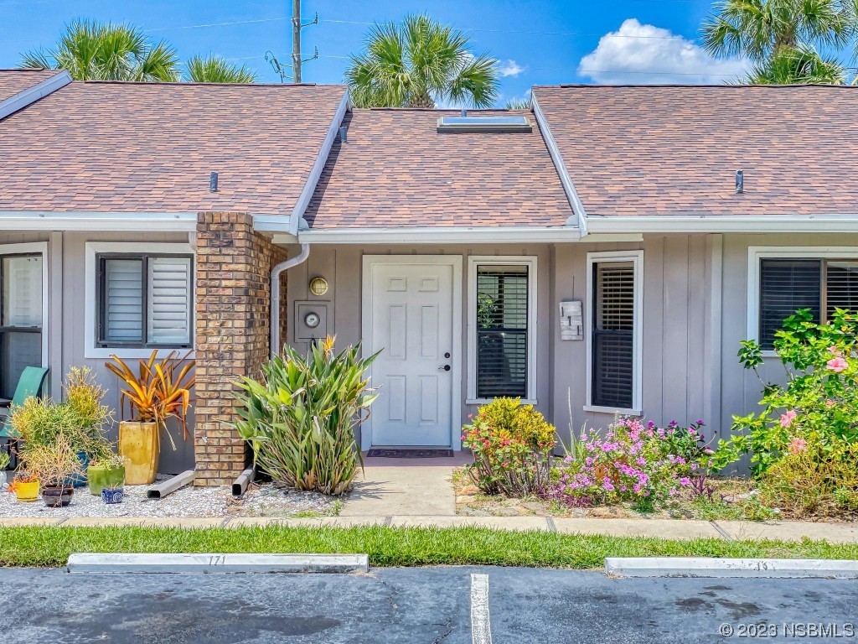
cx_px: 429
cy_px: 322
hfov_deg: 36.8
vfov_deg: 28.0
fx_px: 1289
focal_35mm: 52
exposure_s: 1/1916
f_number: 2
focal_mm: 6
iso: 32
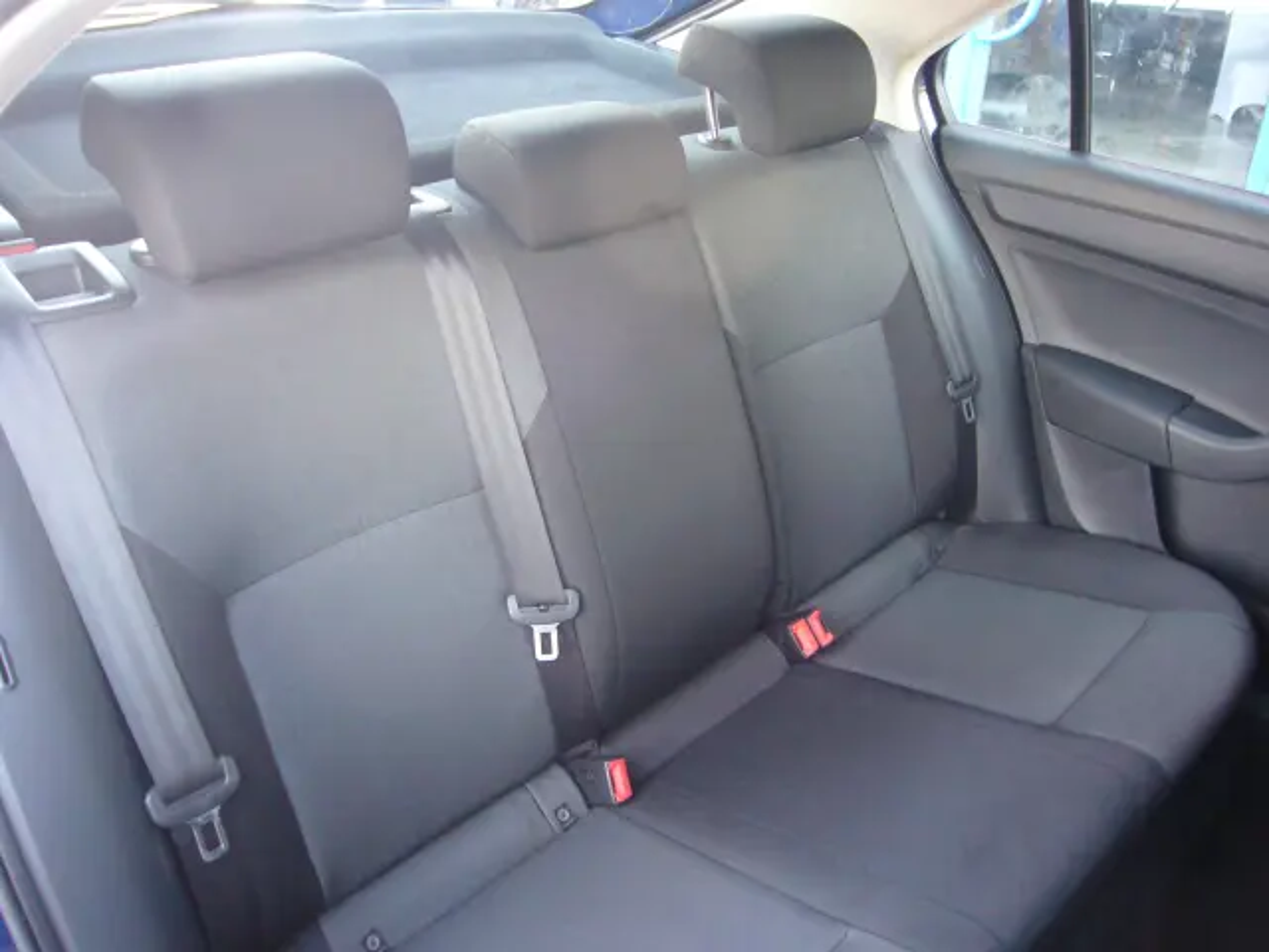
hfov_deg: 63.4
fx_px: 1026
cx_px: 634
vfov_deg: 49.7
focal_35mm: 28
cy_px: 476
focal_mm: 4.6
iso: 200
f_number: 2.8
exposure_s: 1/13
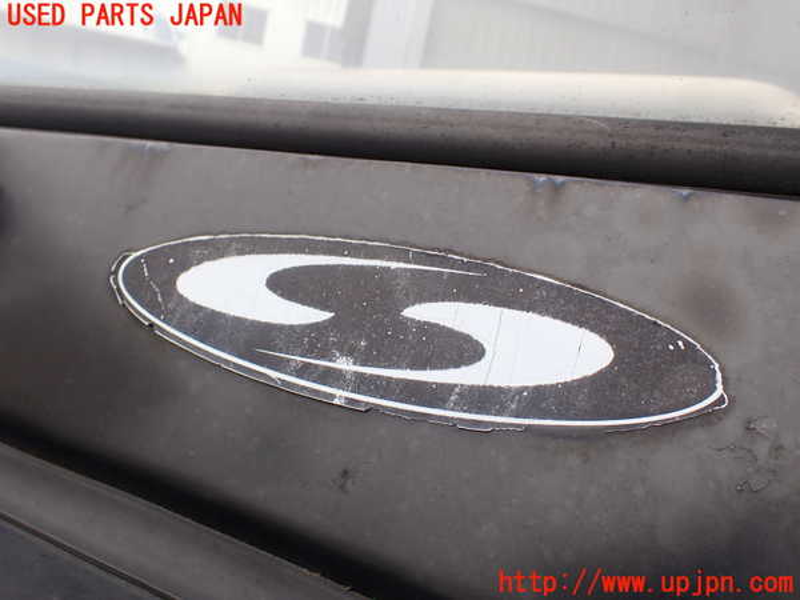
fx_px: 693
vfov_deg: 46.8
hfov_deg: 60.0
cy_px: 300
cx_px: 400
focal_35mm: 30
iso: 100
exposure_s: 1/200
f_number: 3.2
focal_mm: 5.4
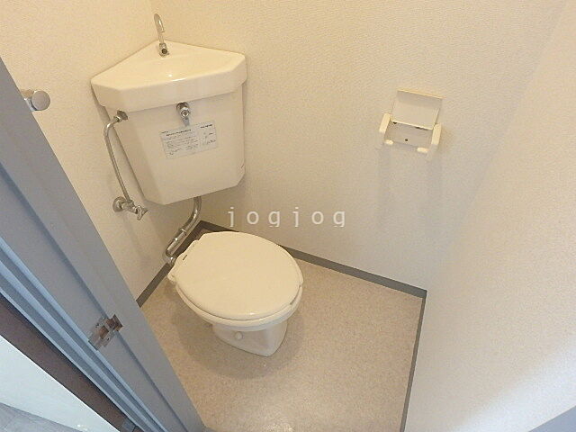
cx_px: 288
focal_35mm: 21
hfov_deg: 79.0
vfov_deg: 63.4
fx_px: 349
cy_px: 216
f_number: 3.5
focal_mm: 3.7
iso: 800
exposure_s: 1/30
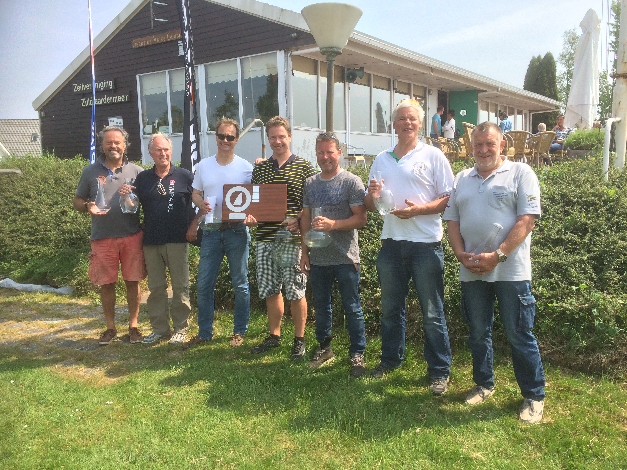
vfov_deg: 48.2
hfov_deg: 61.7
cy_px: 235
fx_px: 525
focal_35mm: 29
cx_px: 314
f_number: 2.2
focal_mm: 4.15
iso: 32
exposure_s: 1/1580
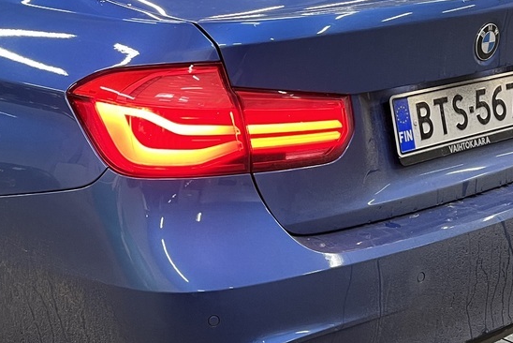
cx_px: 137
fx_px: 1012
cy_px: 85
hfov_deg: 28.1
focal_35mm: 71
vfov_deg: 19.1
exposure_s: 1/50
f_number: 1.6
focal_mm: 5.1
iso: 125
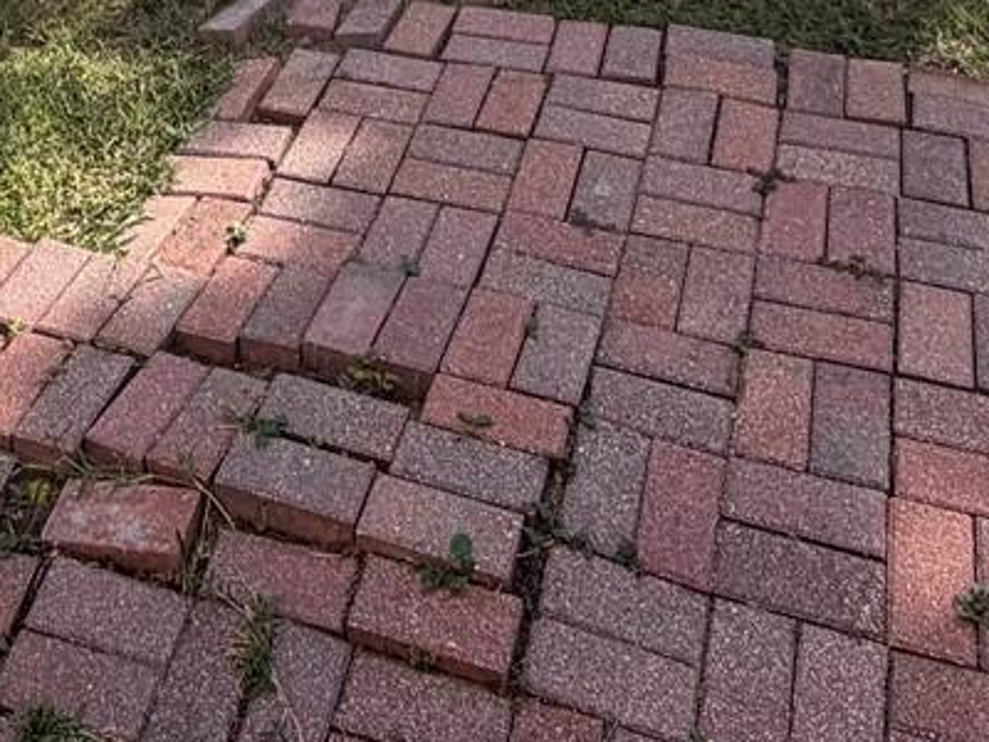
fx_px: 1600
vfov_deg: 20.1
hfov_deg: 33.6
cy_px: -534
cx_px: 235
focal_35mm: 56
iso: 25
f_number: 2.2
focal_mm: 2.22
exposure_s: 1/770
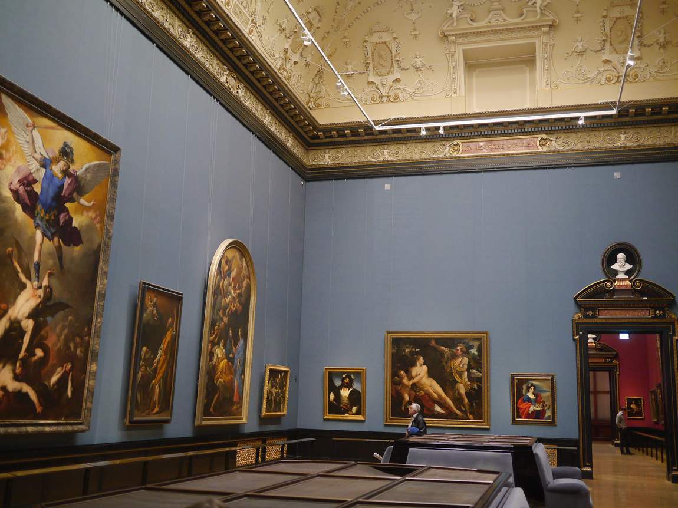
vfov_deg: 35.9
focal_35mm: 40
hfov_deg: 46.8
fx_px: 783
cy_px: 254
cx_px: 339
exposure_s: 1/50
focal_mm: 20
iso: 800
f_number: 1.7
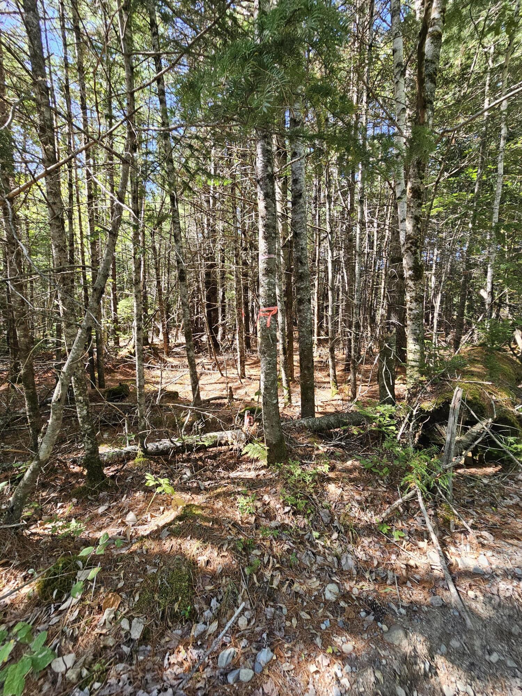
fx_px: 261
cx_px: 261
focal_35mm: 13
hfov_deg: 89.9
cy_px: 348
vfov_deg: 106.2
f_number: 2.2
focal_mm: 2.2
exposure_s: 1/120
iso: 80
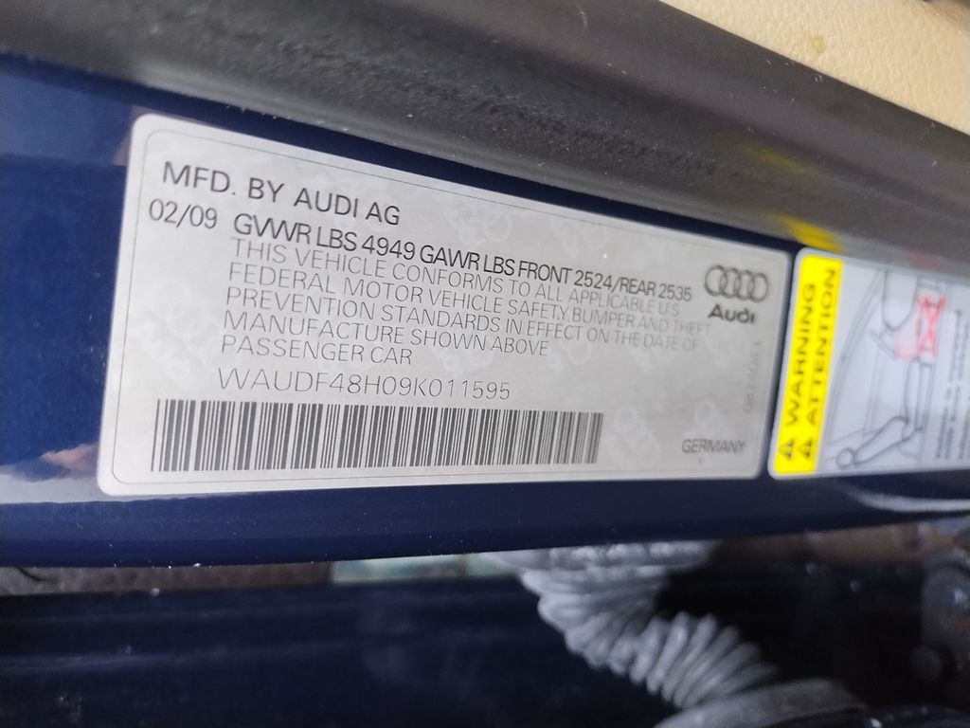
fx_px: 701
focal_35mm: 25
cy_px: 364
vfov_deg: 54.9
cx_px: 485
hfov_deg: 69.4
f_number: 1.7
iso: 175
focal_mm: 4.71
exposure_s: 1/40
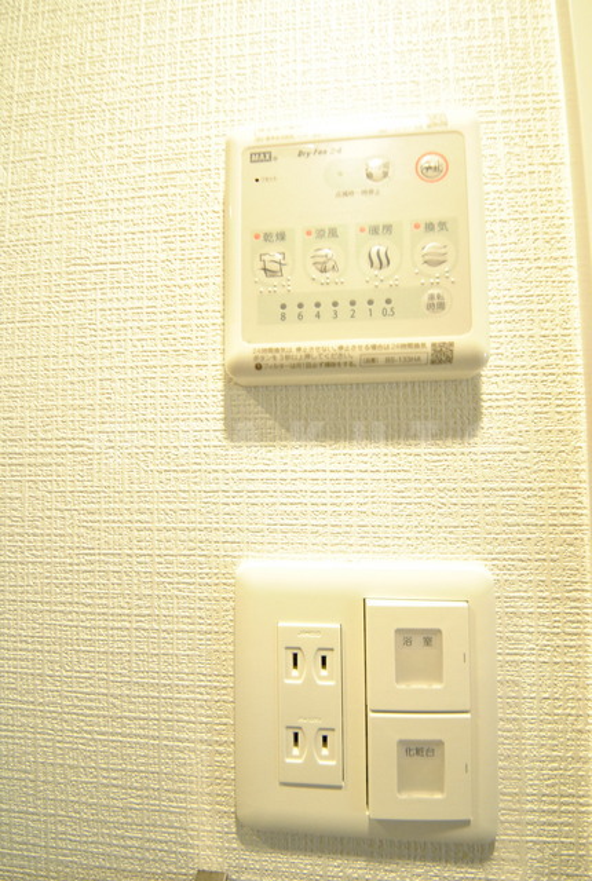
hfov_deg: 83.6
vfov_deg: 106.1
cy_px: 440
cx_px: 296
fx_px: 331
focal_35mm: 14
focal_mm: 9
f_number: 4.5
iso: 1600
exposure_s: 1/30
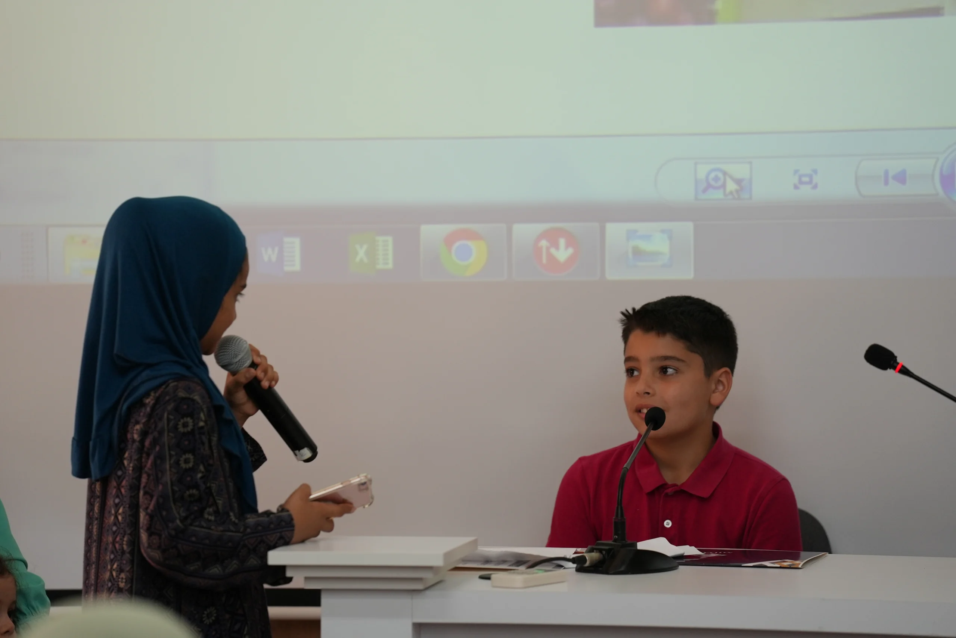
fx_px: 5314
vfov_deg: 6.9
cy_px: 319
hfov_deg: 10.3
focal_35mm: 200
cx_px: 478
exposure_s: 1/320
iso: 640
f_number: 2.8
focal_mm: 200
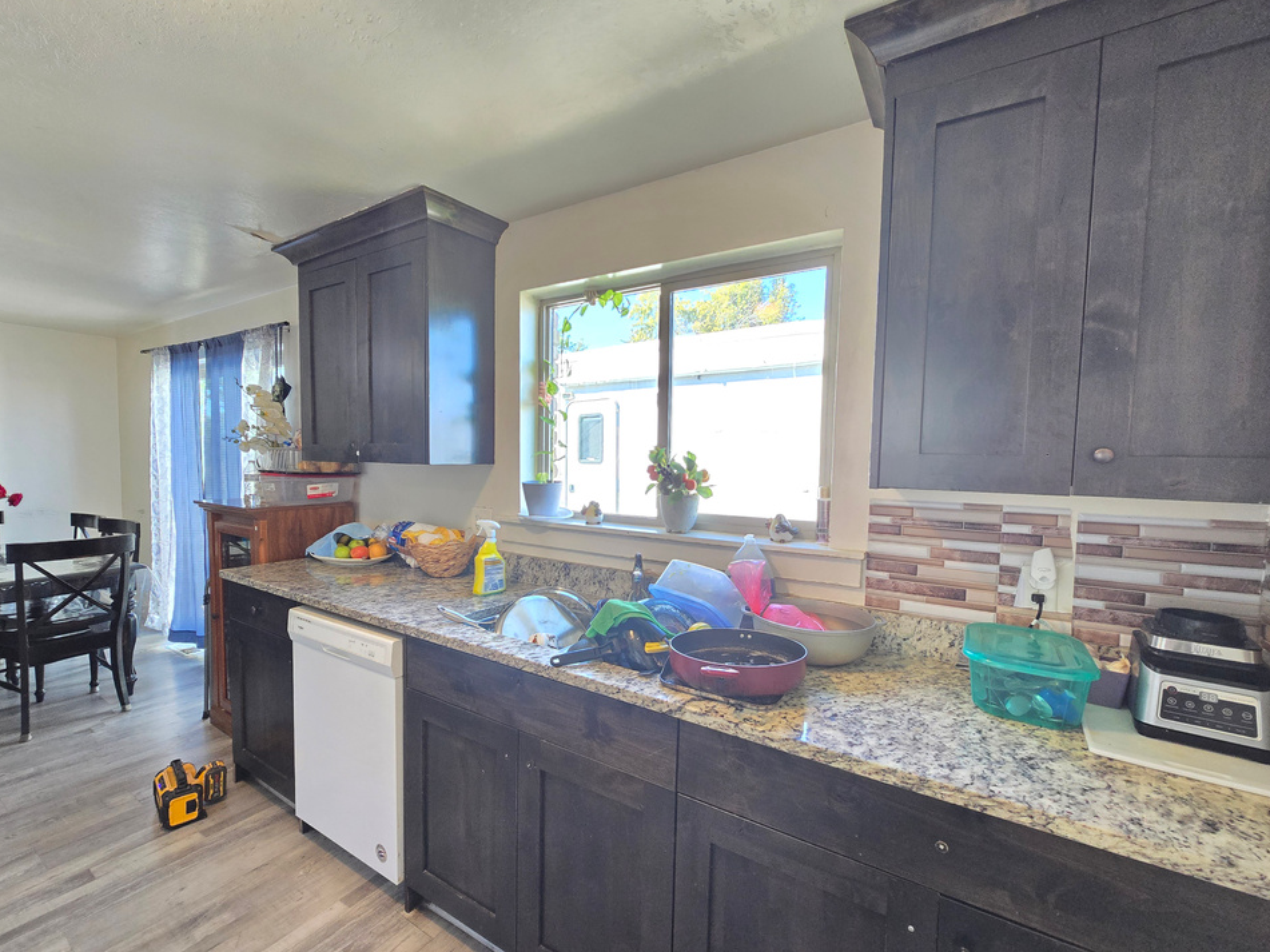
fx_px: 514
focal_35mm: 14
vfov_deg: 85.6
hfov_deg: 102.1
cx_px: 634
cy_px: 503
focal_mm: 2.2
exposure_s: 1/60
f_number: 2.2
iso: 320
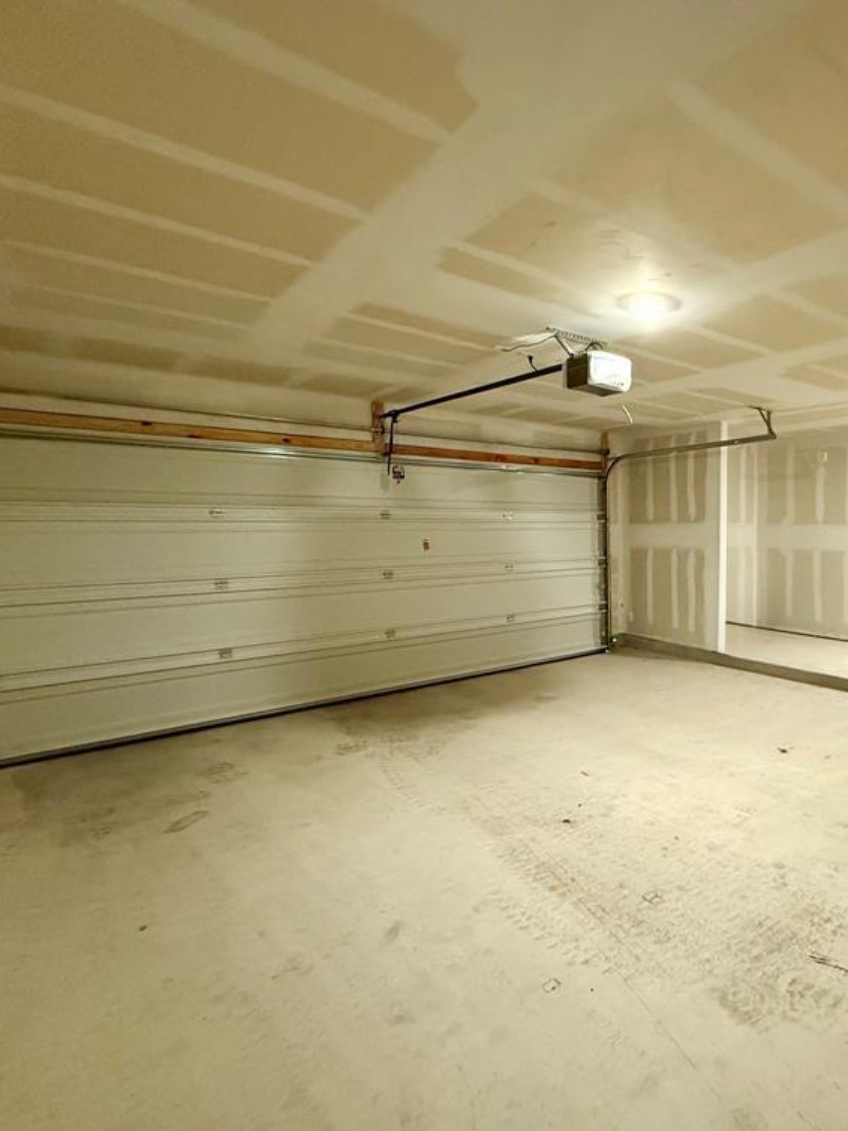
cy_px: 569
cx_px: 697
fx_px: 621
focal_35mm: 19
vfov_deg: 84.7
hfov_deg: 62.0
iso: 800
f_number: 2.2
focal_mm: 2.22
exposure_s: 1/60
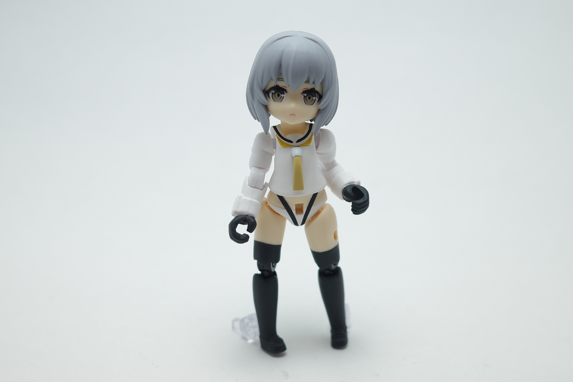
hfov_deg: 28.5
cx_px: 286
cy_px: 191
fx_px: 1130
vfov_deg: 19.2
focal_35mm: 71
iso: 100
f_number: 2.8
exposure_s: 1/100
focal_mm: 26
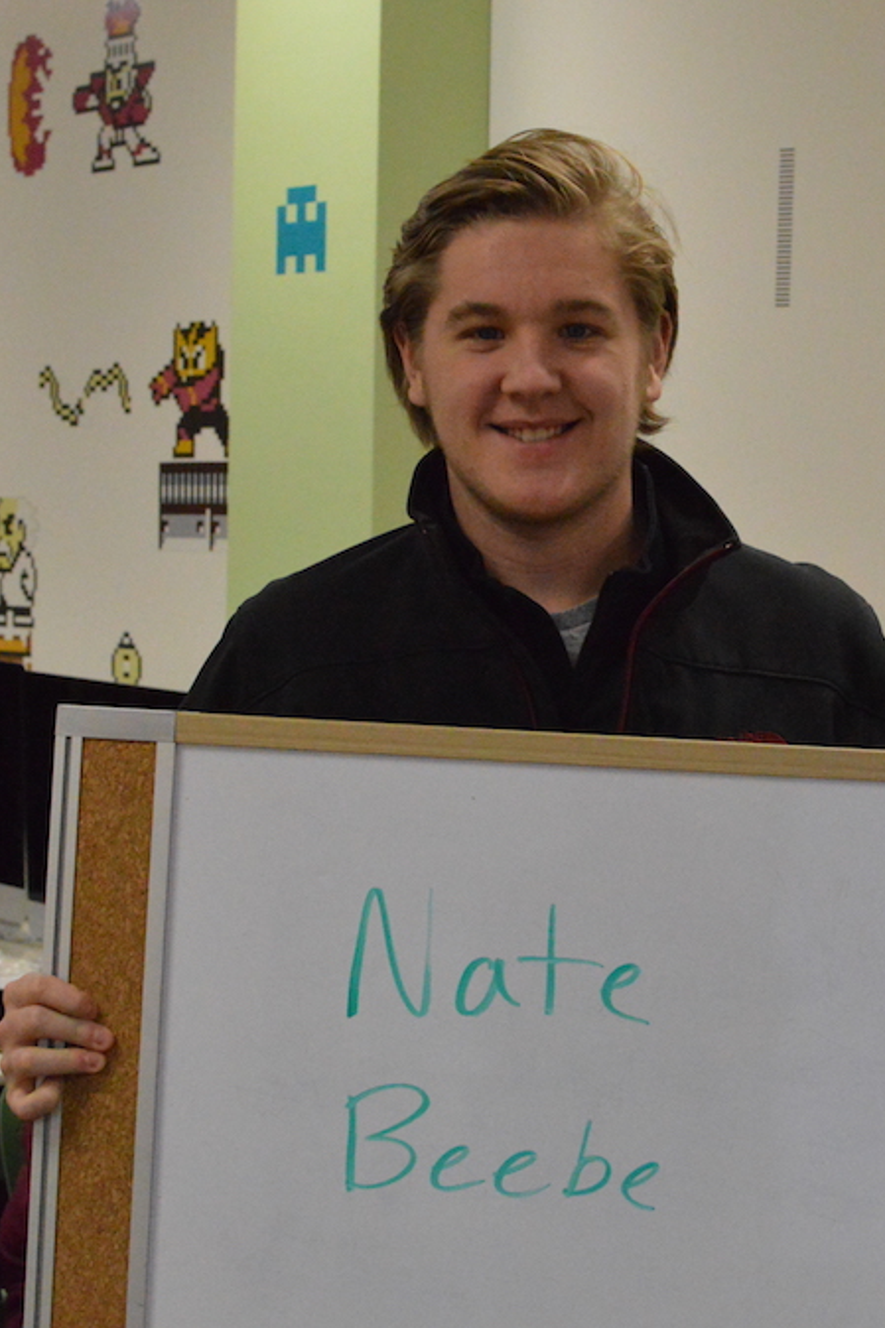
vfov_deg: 25.4
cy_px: 661
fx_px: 2942
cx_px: 576
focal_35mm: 80
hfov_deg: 17.1
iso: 6400
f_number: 7.1
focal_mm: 35
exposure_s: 1/400
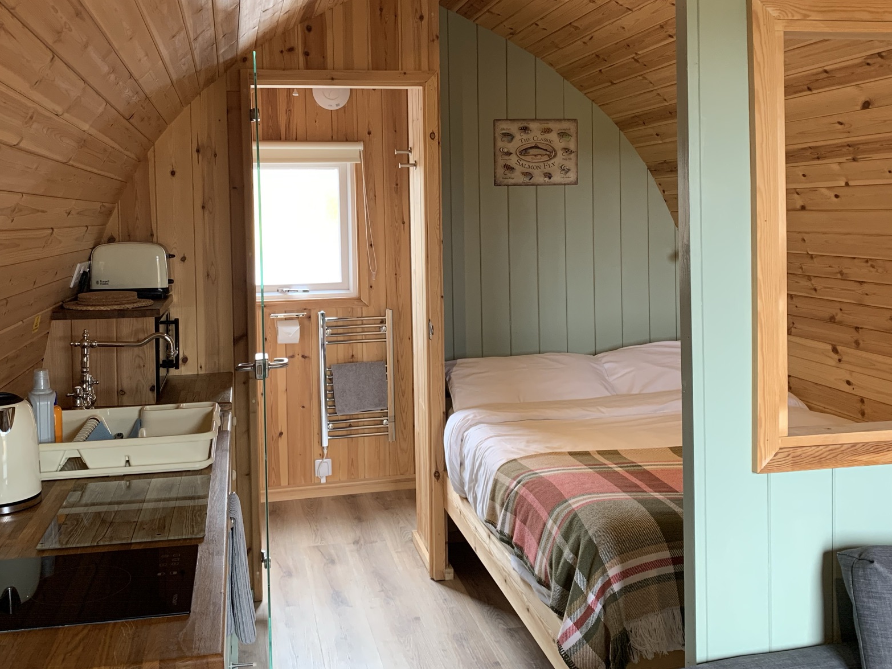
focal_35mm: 34
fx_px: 876
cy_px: 264
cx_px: 420
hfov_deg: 53.9
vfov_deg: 41.6
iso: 100
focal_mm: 4.25
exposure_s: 1/50
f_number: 1.8
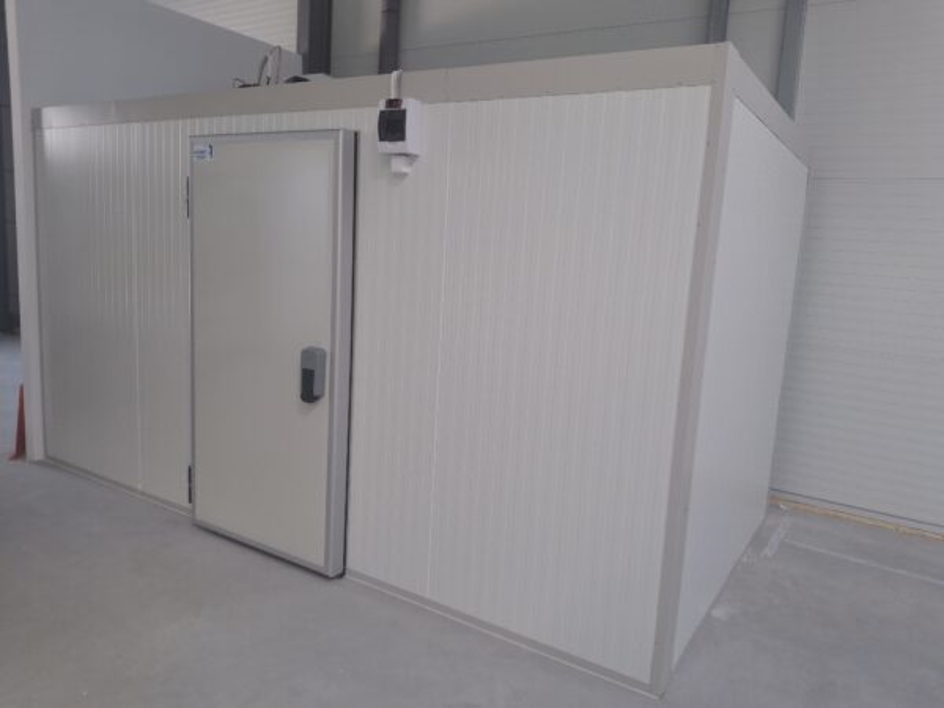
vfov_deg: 54.9
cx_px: 472
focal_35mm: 25
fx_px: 682
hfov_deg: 69.4
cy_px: 354
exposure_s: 1/100
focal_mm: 4.69
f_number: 1.8
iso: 80
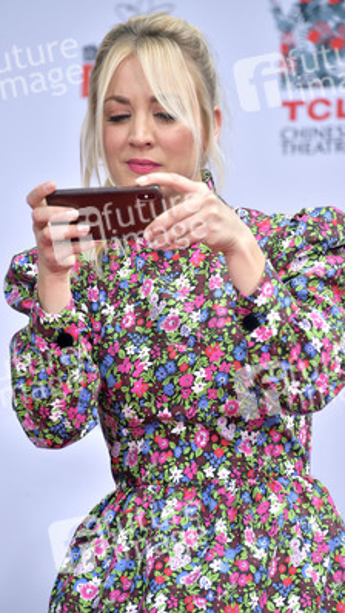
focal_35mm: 316
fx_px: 5137
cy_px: 306
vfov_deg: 6.8
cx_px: 173
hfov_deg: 3.8
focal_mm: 300
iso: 160
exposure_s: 1/250
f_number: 5.6
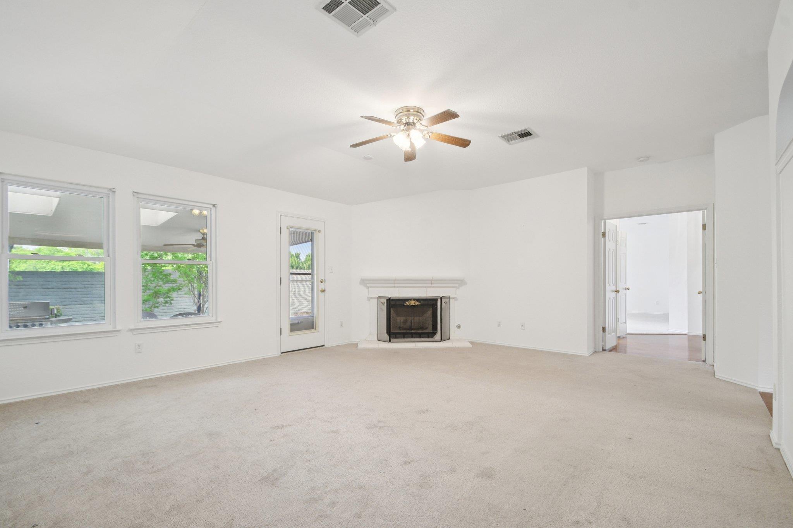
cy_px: 264
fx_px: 330
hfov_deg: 100.4
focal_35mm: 15
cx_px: 396
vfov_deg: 77.3
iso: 400
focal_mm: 10
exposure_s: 1/6
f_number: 8
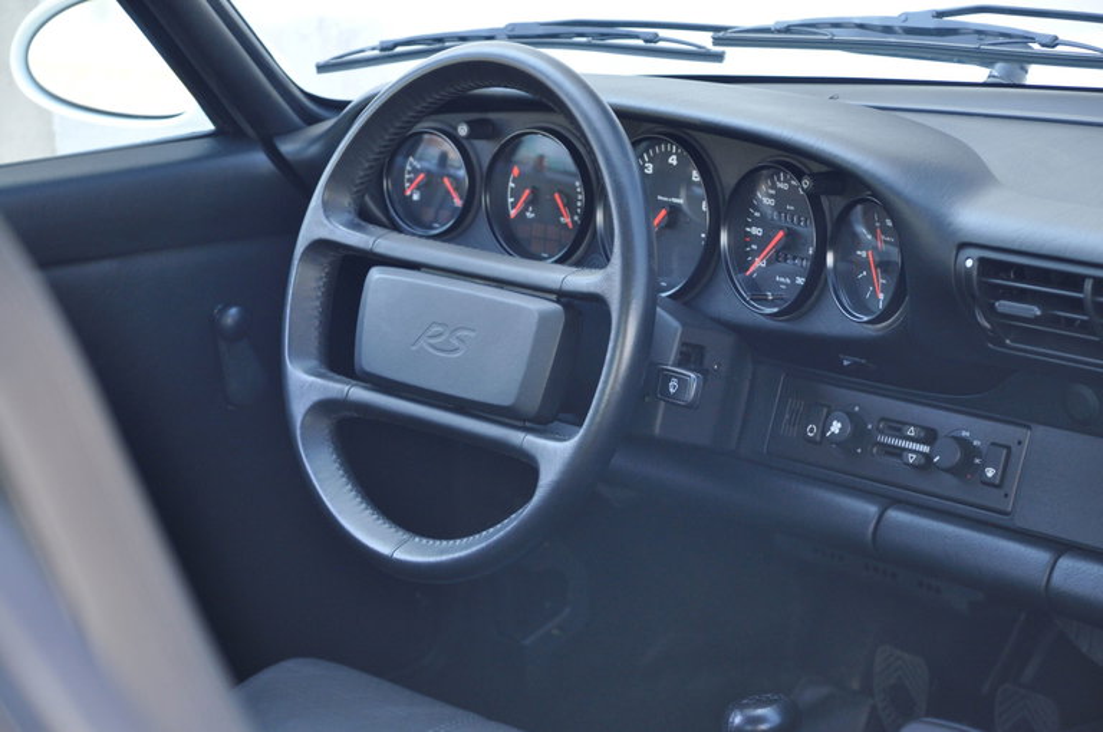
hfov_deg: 21.9
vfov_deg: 14.7
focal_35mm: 93
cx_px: 552
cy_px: 366
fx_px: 2846
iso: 500
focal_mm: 62
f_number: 5
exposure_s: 1/30
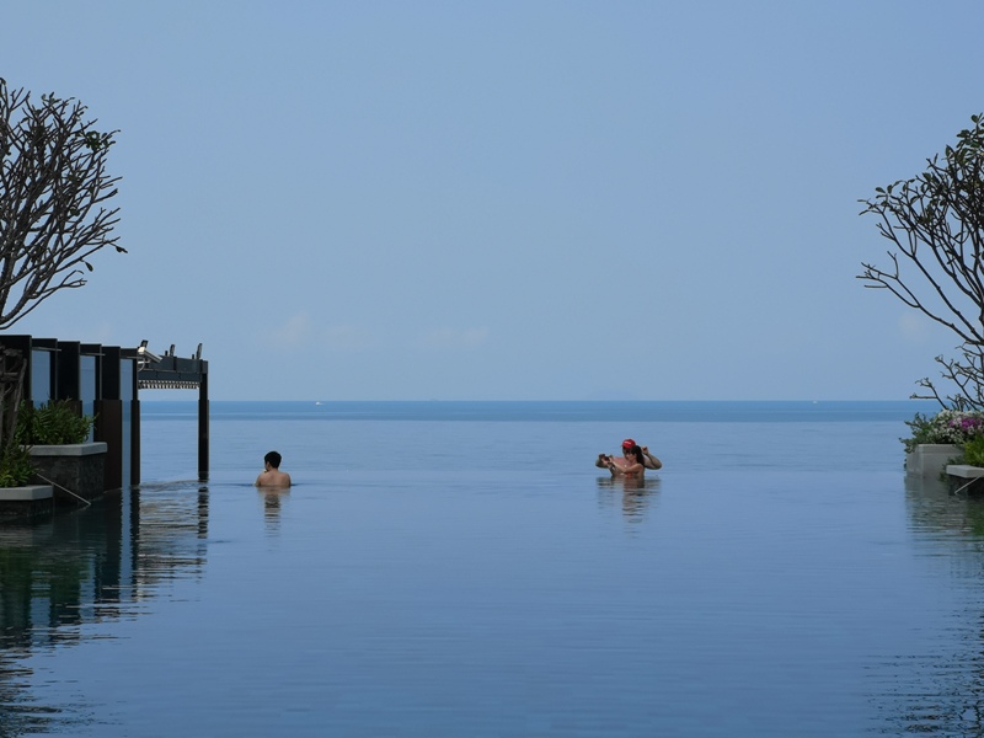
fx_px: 2445
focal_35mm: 86
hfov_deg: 22.8
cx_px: 492
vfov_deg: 17.2
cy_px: 369
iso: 50
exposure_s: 1/1642
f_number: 2.4
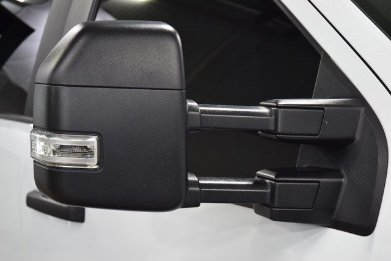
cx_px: 196
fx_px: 815
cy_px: 130
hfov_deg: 27.0
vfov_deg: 18.2
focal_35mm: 75
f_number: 5
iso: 1600
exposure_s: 1/60
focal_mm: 50
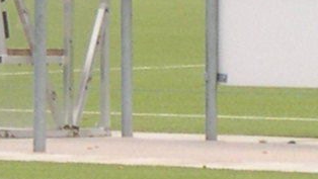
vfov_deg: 1.5
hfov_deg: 2.7
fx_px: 6774
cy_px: 12
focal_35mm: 803
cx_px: 140
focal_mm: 21.6
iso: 100
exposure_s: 1/148
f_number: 4.8
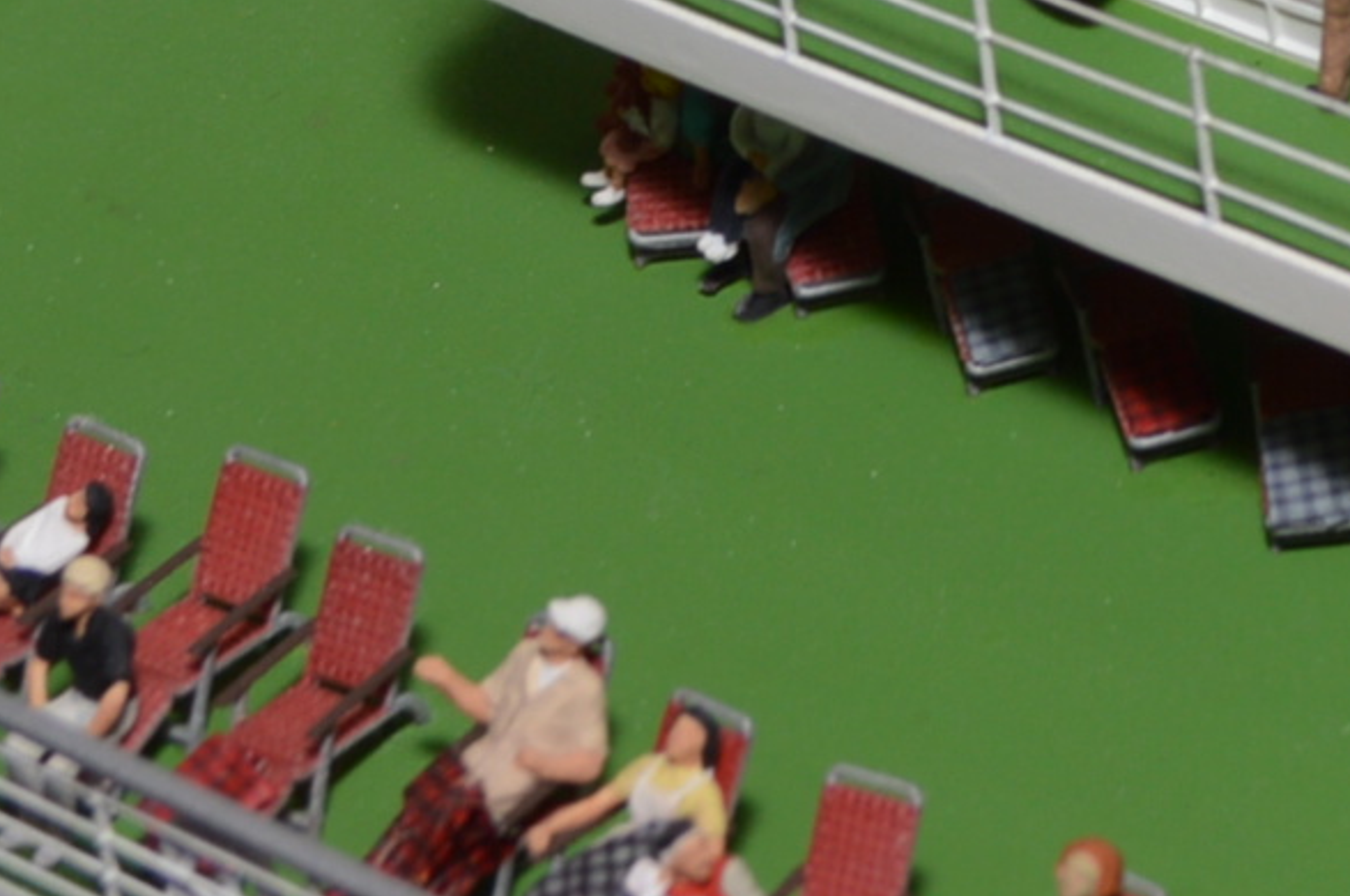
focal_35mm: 200
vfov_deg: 6.5
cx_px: 2084
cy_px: -1305
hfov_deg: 9.9
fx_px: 7492
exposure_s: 1/60
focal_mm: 26
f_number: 8
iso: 100
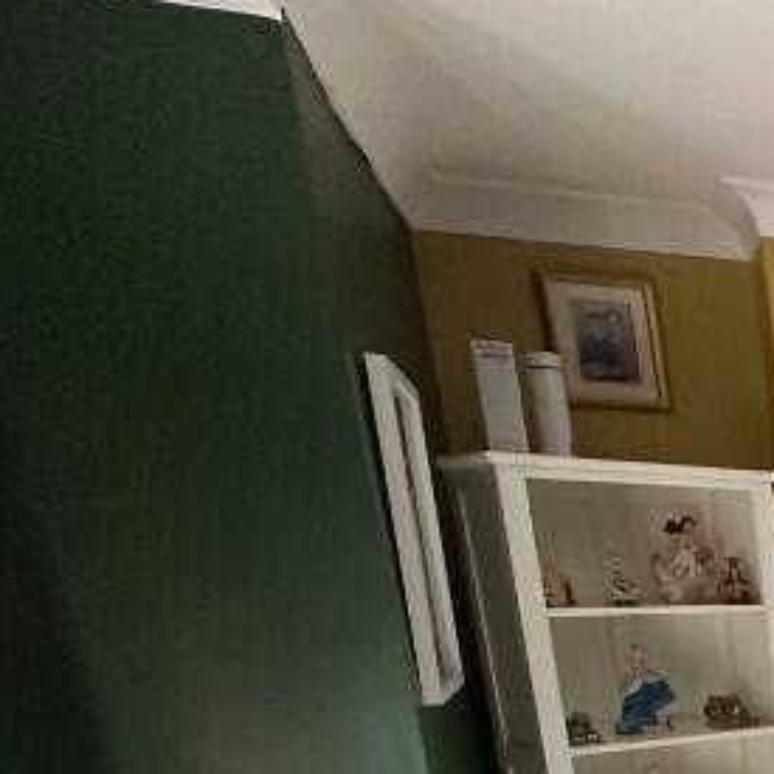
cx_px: 1278
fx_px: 1164
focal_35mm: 46
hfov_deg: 24.3
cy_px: 915
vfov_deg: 31.3
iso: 500
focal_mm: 2.22
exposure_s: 1/60
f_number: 2.2
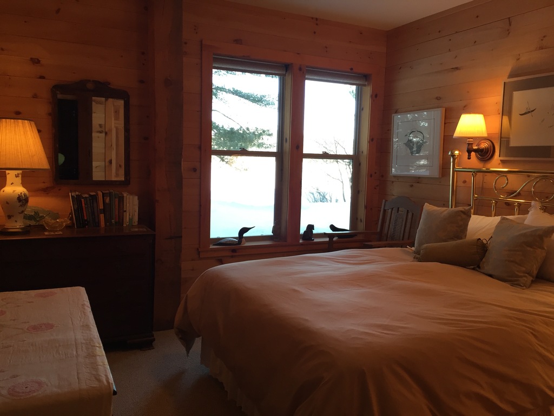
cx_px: 277
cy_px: 208
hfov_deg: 61.7
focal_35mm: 29
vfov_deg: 48.2
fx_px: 464
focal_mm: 4.15
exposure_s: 1/33
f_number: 2.2
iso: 32
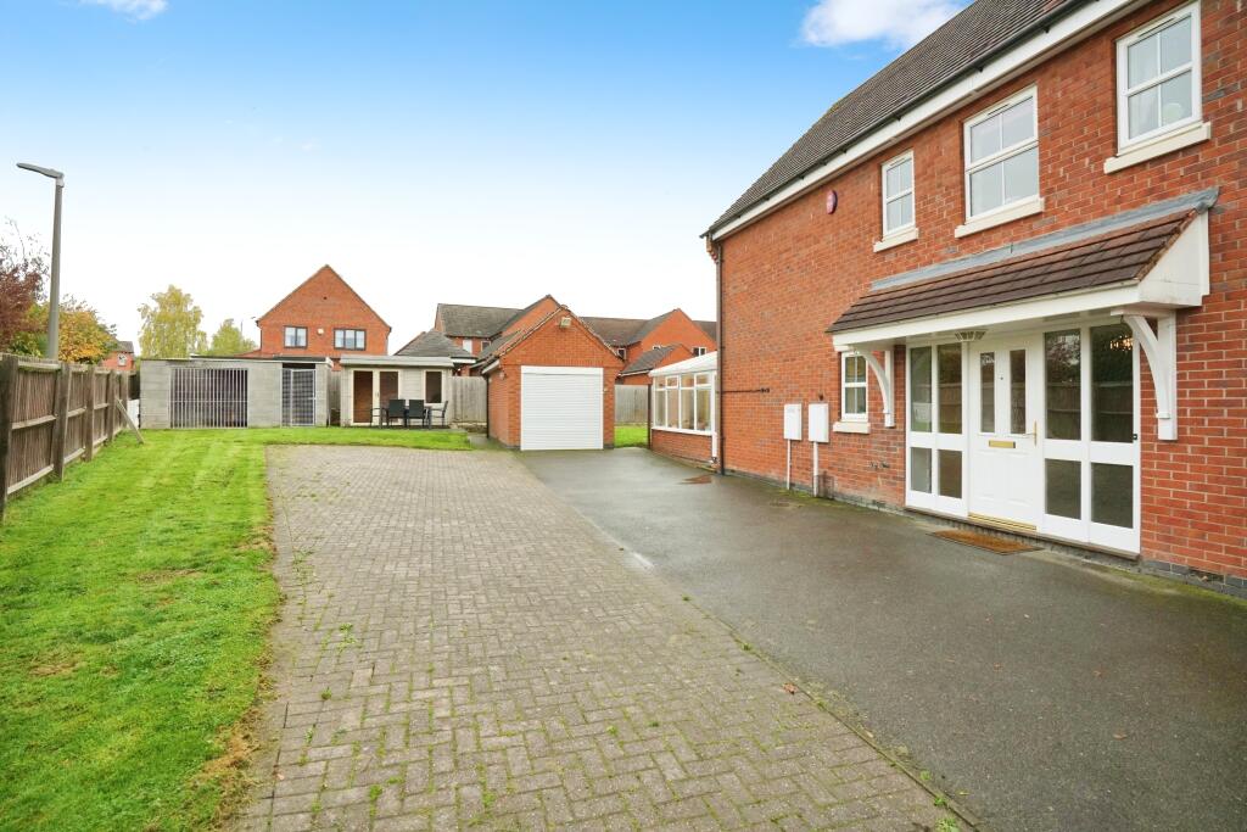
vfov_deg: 73.8
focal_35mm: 16
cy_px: 416
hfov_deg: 96.7
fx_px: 554
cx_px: 624
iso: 2000
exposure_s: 1/1600
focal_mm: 16
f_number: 8
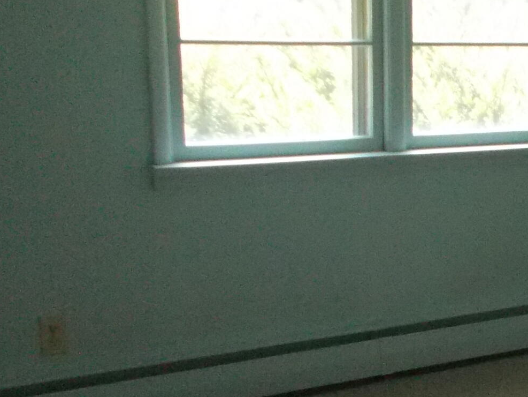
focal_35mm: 79
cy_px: 274
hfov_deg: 22.3
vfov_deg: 18.6
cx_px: 676
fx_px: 1205
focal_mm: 4.6
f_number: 3.2
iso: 500
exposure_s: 1/125
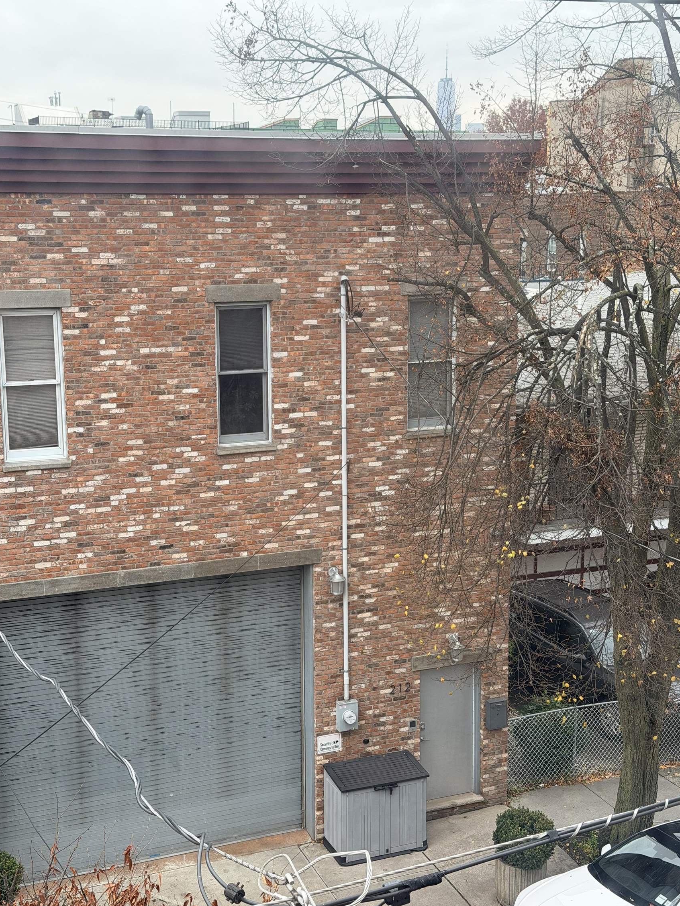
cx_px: 337
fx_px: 1283
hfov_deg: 29.7
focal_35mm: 49
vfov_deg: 38.9
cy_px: 449
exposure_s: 1/221
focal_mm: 6.76
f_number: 1.78
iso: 64
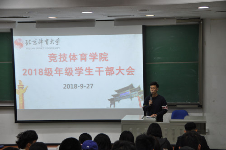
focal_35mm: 78
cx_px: 113
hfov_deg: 26.0
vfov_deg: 17.4
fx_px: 489
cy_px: 75
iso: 320
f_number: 6.3
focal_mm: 52
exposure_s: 1/40
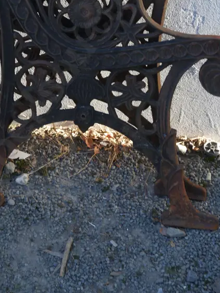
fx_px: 618
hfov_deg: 20.1
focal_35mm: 73
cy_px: 46
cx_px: 83
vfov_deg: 26.0
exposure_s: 1/80
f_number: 4.5
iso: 200
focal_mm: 20
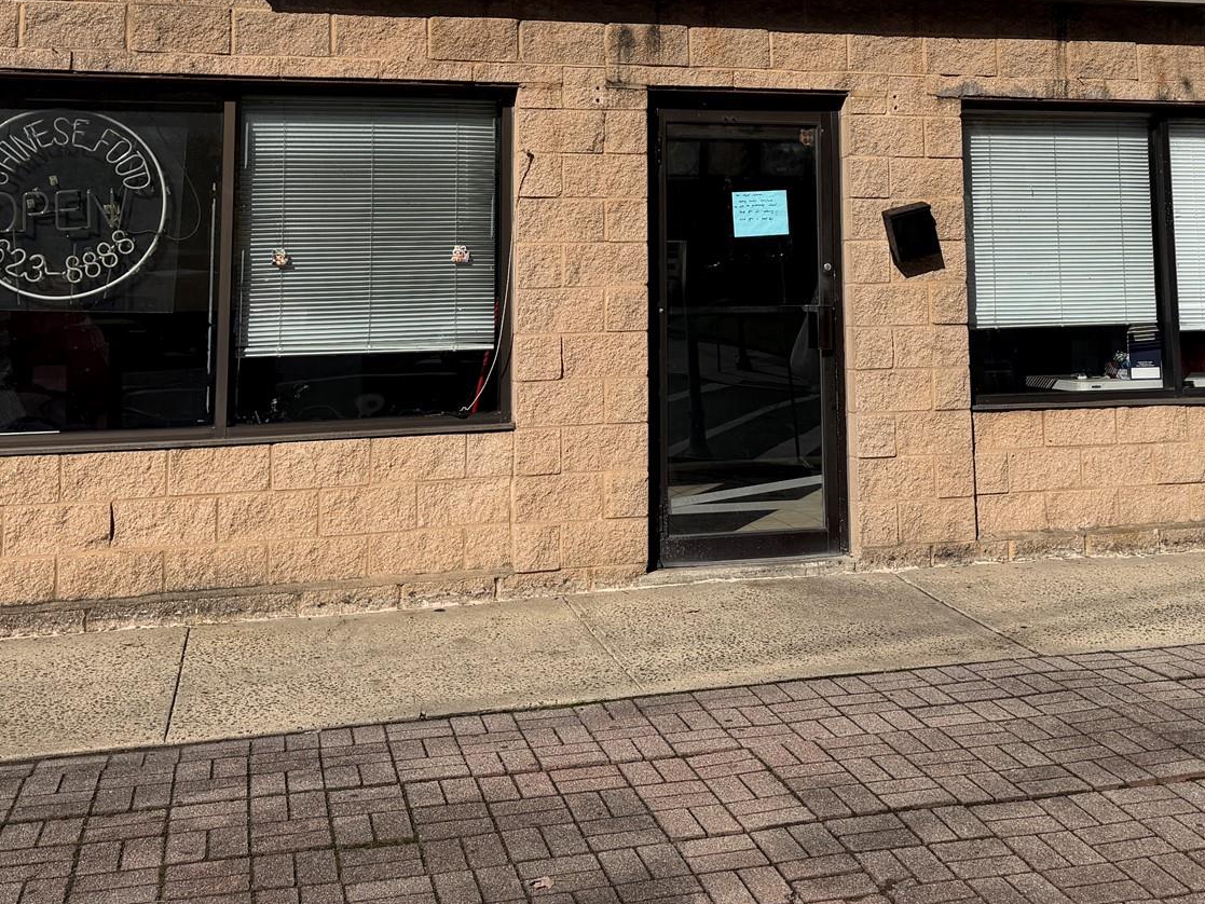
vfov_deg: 31.5
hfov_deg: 42.6
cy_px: 108
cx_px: 759
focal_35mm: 44
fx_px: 1532
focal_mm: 6.76
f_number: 1.78
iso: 80
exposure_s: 1/11905
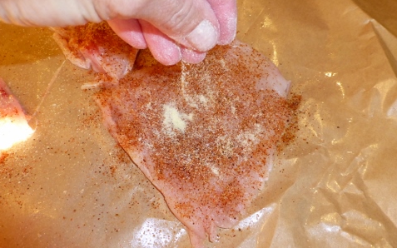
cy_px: 118
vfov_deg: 39.4
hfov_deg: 59.7
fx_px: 346
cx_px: 198
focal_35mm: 32
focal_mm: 5.4
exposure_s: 1/60
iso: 320
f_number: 3.6
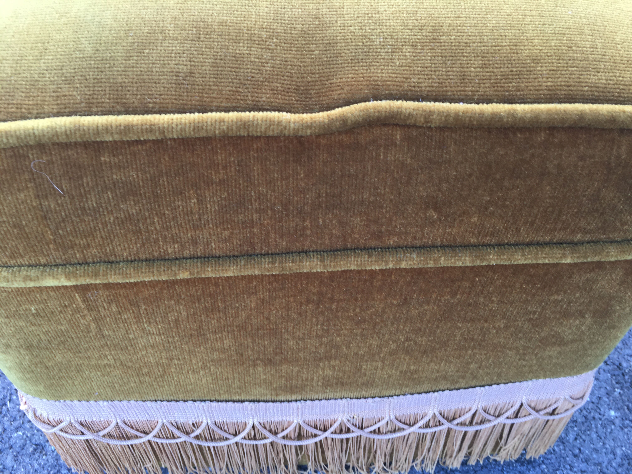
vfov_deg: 48.2
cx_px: 316
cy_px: 237
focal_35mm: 29
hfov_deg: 61.7
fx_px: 529
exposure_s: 1/100
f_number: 2.2
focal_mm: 4.15
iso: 32
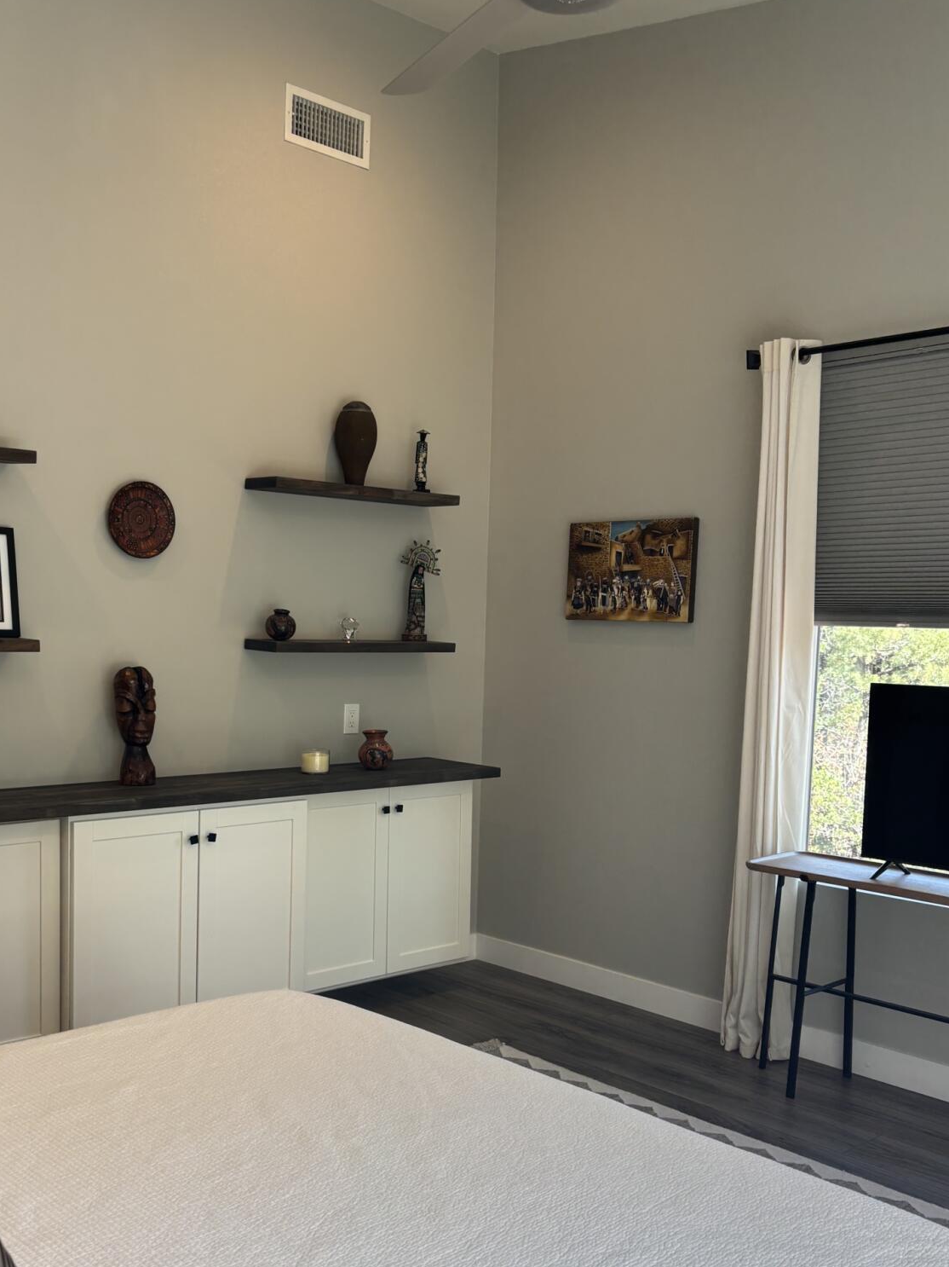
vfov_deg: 52.3
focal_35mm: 35
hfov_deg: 40.4
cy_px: 747
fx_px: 1280
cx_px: 348
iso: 50
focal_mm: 5.96
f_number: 1.6
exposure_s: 1/120
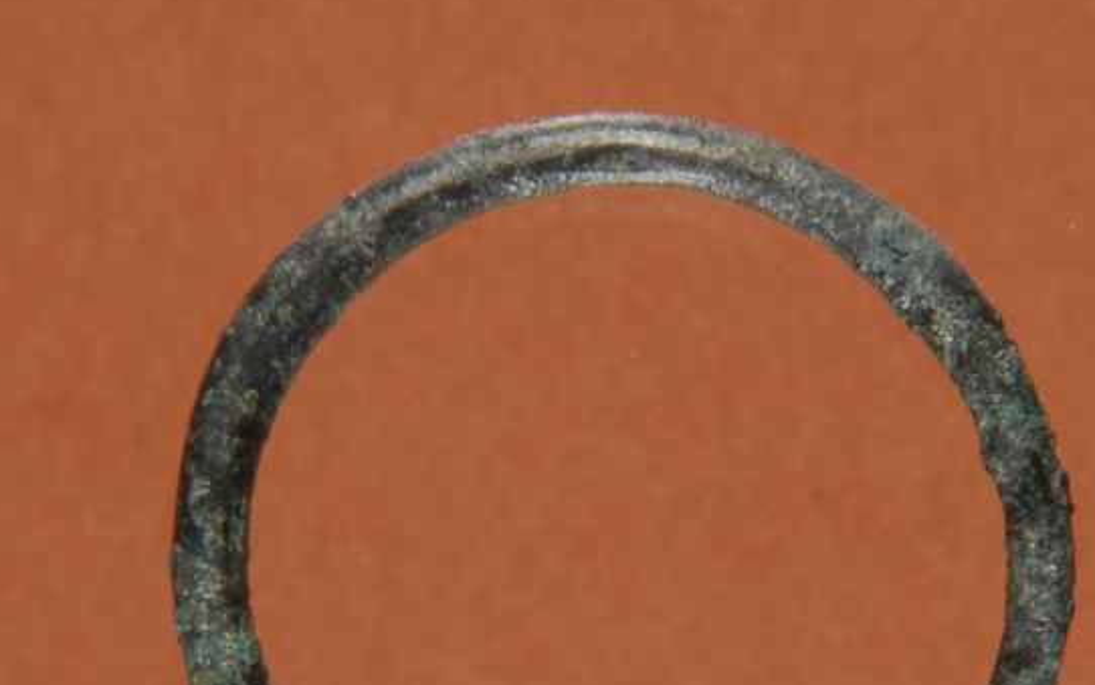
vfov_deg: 4.3
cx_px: 607
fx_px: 9170
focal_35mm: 307
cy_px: 568
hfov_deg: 6.8
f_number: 32
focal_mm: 85
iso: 100
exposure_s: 2.5
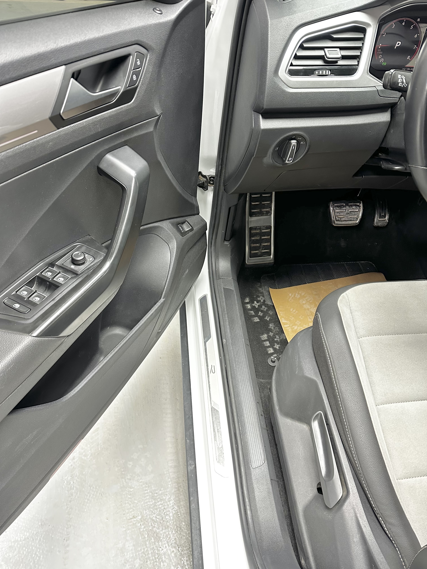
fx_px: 395
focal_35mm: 24
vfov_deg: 71.6
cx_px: 214
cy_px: 284
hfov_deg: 56.8
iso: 500
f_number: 1.78
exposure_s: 1/50
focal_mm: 6.86
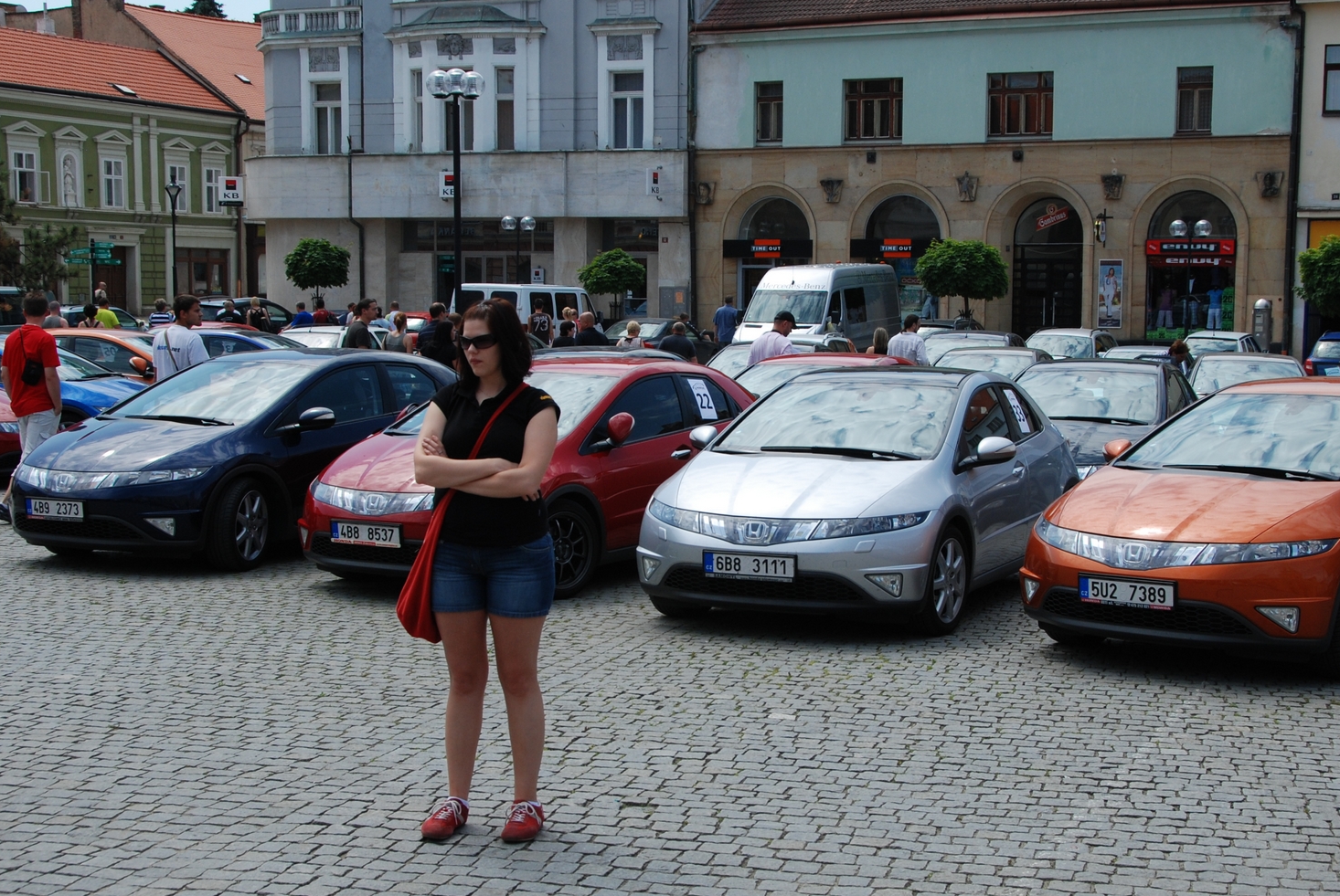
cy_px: 472
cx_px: 730
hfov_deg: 36.2
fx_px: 2049
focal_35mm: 55
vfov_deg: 24.7
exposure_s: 1/500
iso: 200
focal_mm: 28
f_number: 8
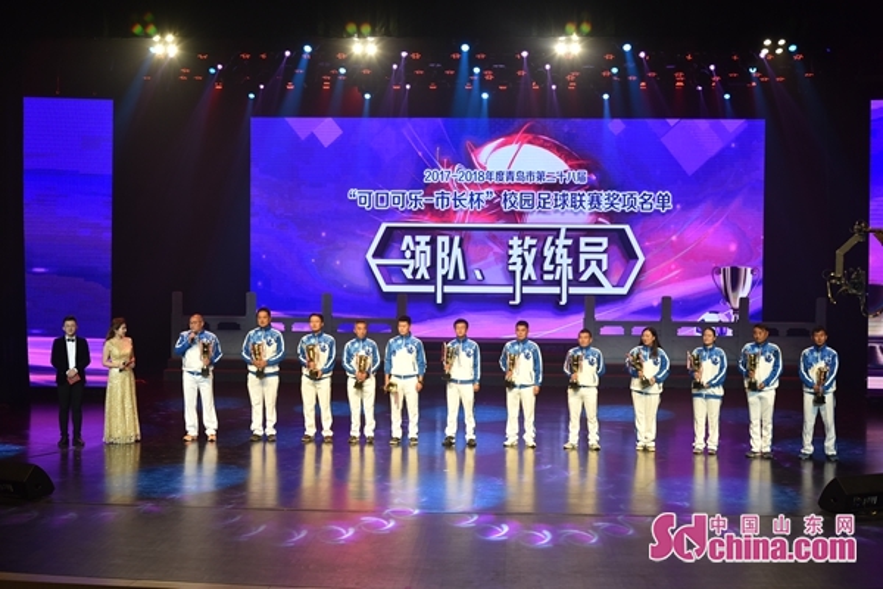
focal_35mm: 52
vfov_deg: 26.0
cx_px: 442
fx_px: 1275
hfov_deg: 38.2
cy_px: 294
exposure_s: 1/200
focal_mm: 52
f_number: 7.1
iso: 800
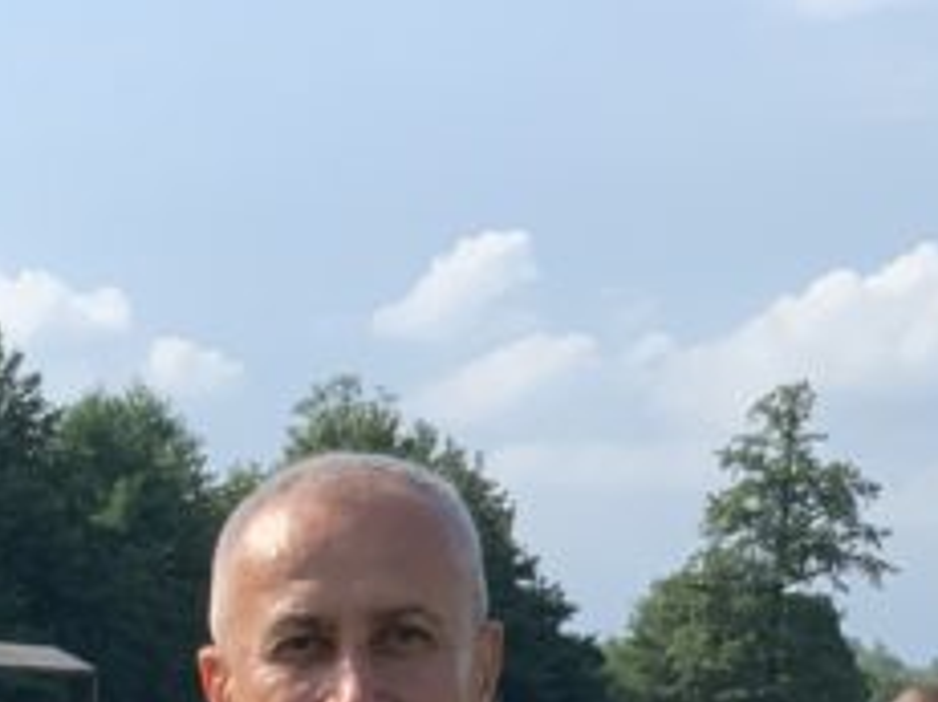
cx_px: -280
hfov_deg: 11.4
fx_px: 4577
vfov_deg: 8.6
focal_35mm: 169
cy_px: 1073
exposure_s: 1/480
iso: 16
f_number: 2.4
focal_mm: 6
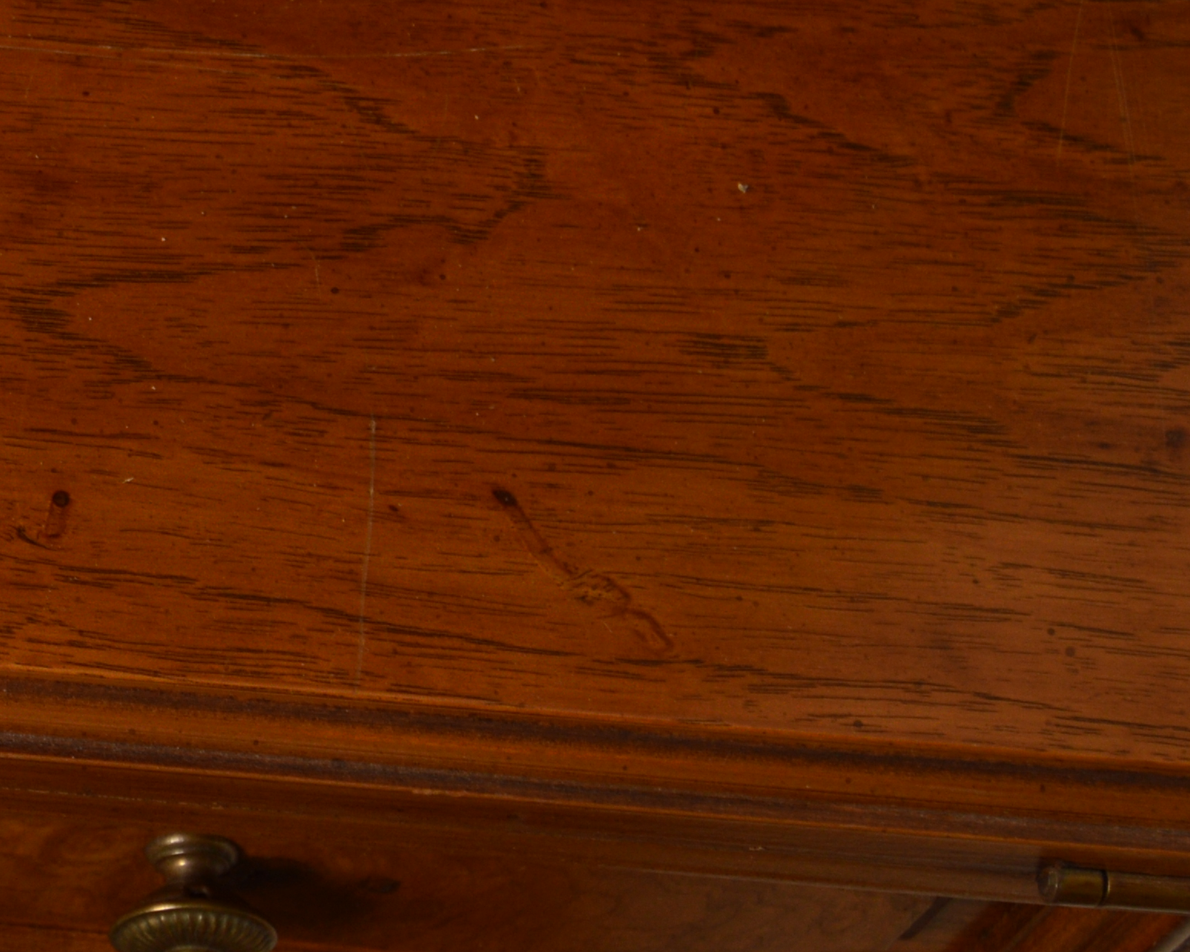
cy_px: 151
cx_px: -888
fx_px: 4227
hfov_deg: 14.3
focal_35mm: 120
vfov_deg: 12.8
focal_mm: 22
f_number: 5.6
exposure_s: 1/160
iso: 100
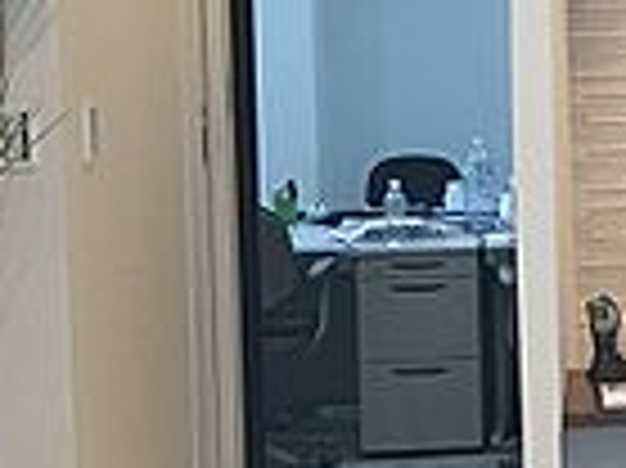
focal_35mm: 134
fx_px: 2421
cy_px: 144
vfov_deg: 11.0
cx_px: 1085
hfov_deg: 13.4
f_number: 2.2
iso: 32
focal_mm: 4.15
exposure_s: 1/30
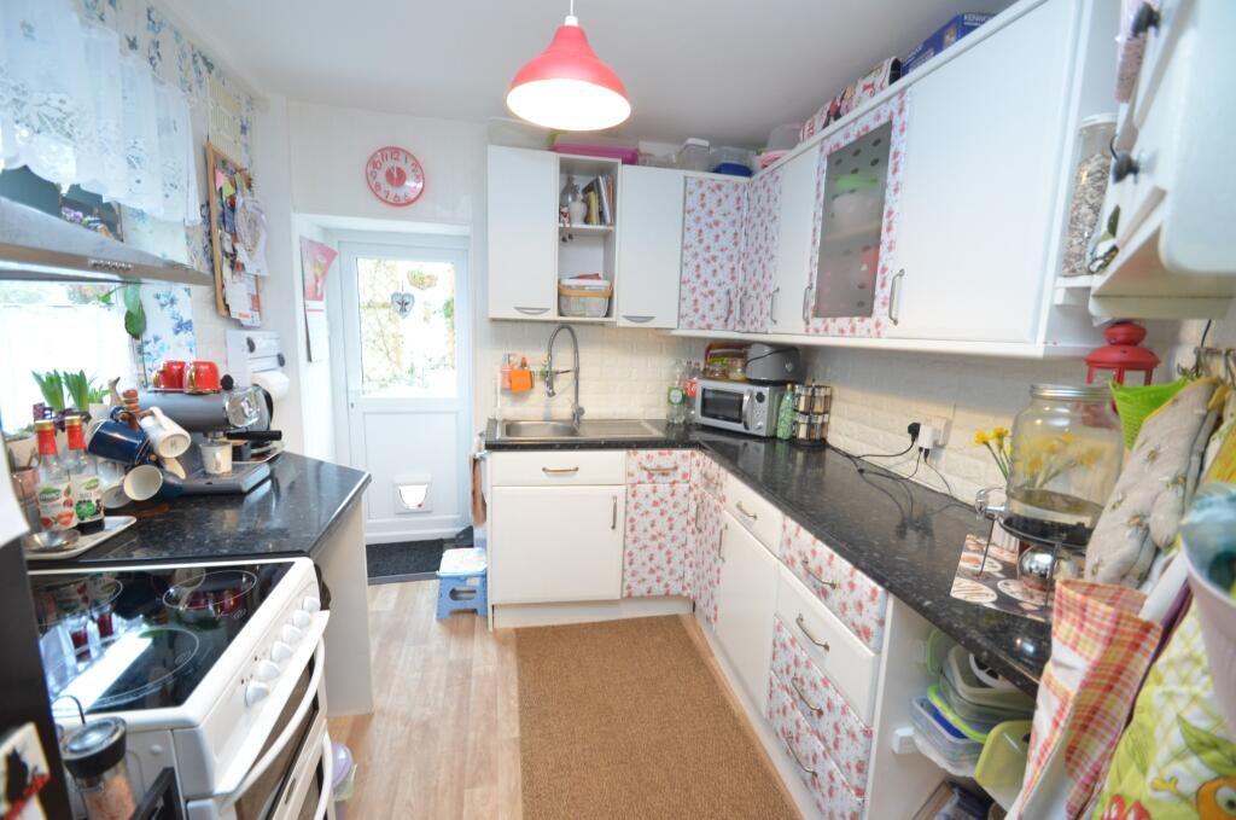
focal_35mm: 15
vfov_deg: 77.1
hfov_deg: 100.5
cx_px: 618
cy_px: 410
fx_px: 514
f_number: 3.5
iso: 900
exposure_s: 1/30
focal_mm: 10
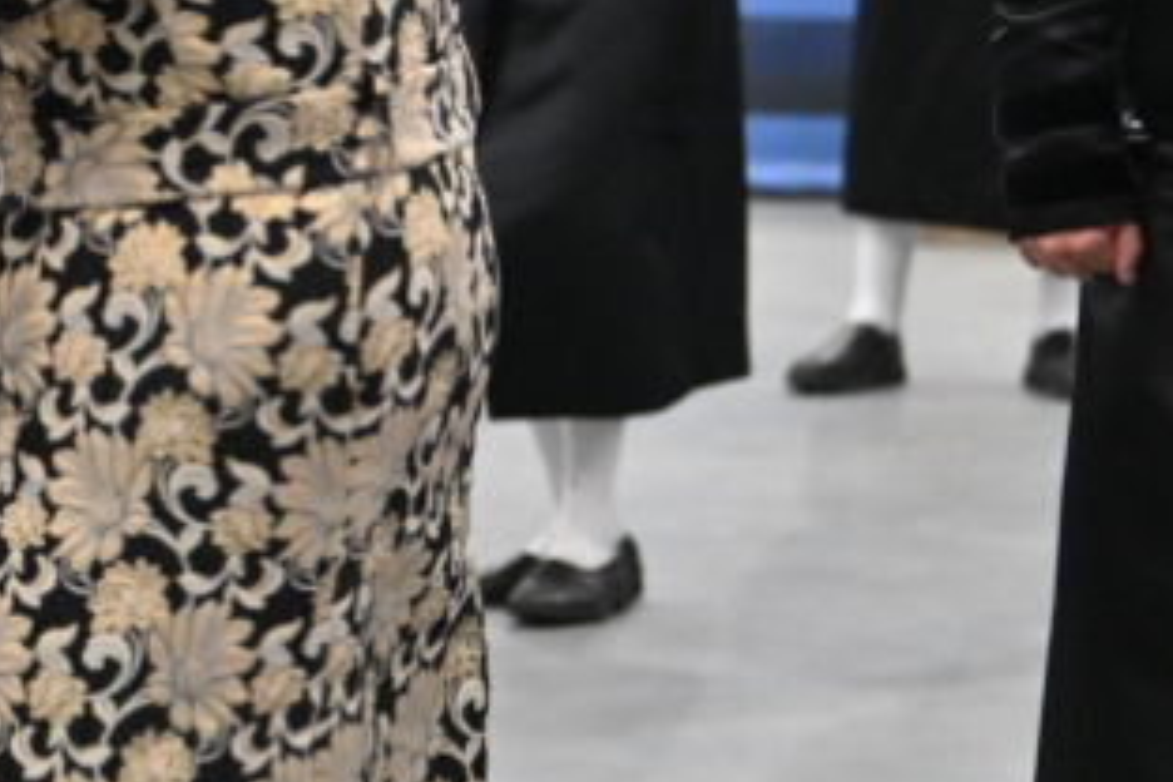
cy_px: 306
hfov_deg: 8.8
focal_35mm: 230
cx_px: -466
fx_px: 7494
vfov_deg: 6.0
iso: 2000
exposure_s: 1/400
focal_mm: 70
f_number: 2.8
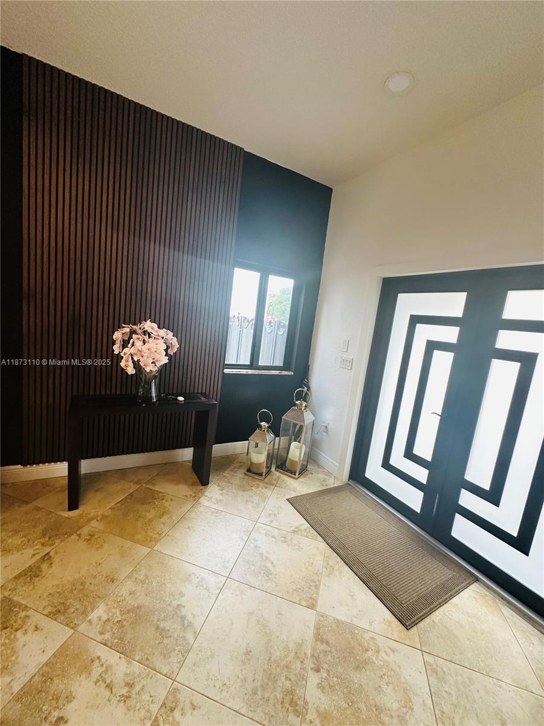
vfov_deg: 102.1
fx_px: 293
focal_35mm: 14
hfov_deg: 85.7
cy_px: 363
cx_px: 272
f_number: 2.2
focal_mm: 2.22
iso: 250
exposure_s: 1/60
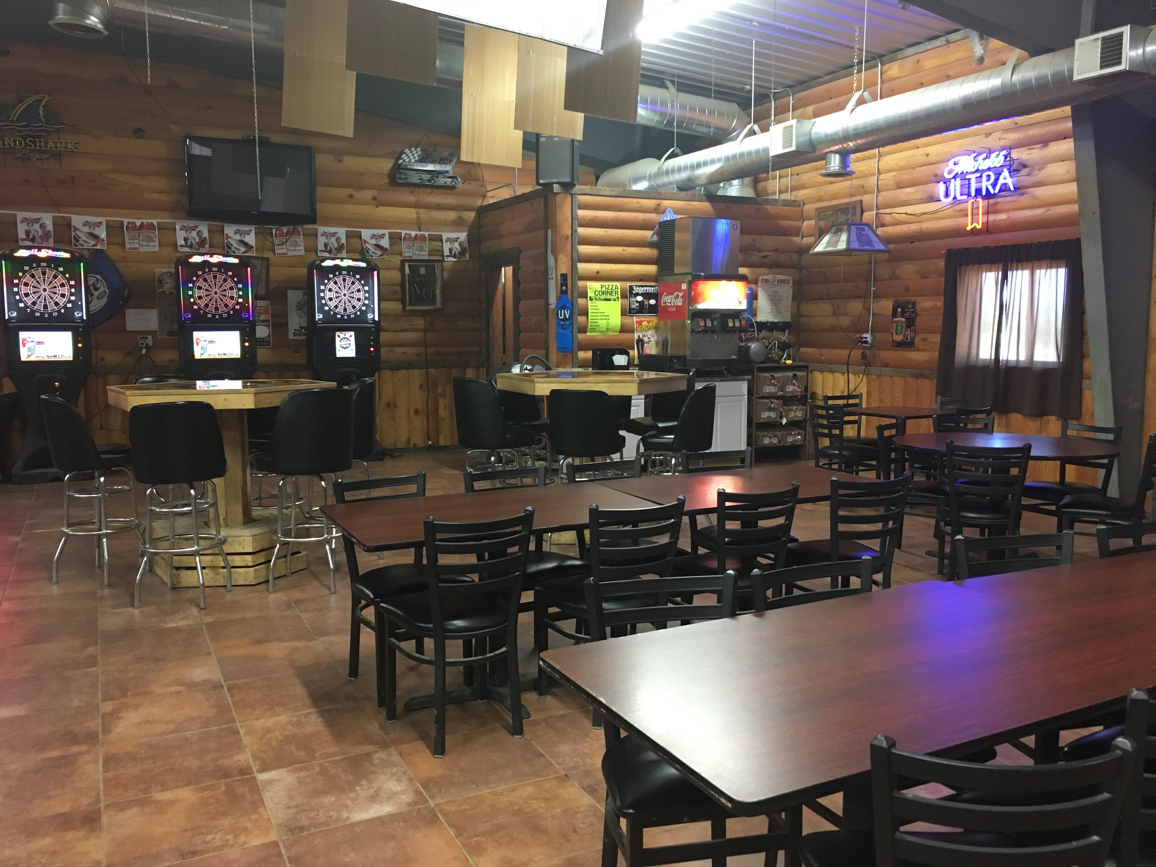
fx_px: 968
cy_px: 434
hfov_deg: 61.7
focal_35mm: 29
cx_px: 578
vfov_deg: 48.2
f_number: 2.2
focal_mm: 4.15
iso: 200
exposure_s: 1/17
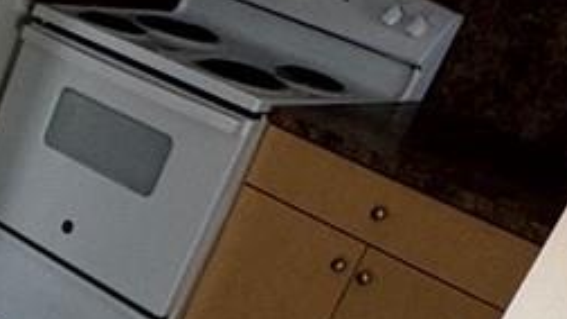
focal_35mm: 97
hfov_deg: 17.1
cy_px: 402
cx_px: -515
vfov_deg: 12.2
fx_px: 1459
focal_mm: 2.22
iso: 125
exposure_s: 1/99
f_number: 2.2
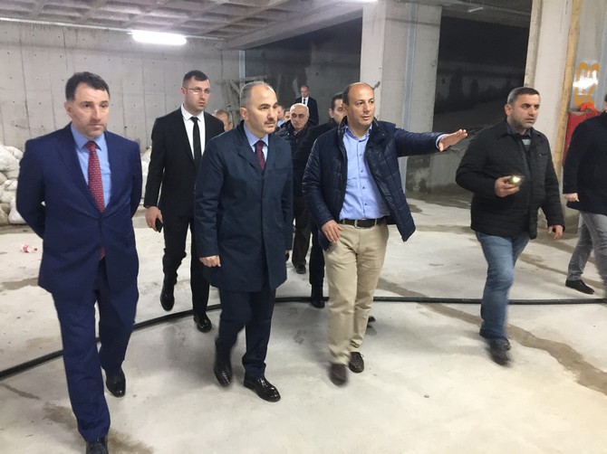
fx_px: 508
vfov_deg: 48.2
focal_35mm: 29
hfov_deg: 61.7
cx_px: 304
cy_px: 227
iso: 125
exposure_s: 1/8
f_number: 2.2
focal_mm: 4.15
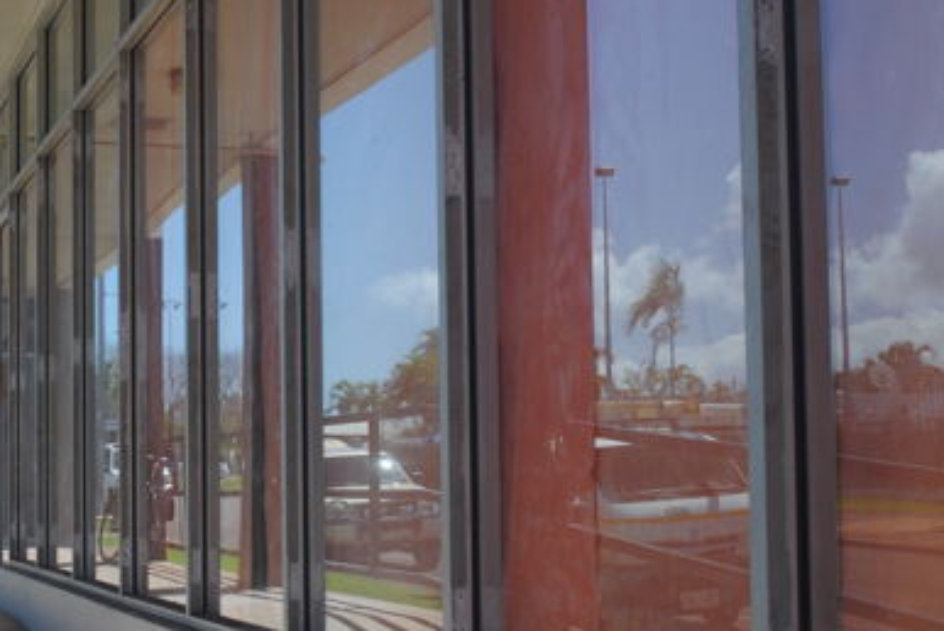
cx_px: 293
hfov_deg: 26.1
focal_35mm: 77
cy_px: 377
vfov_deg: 17.7
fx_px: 2021
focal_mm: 22
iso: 100
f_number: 7.1
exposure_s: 1/200
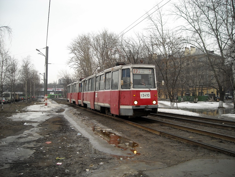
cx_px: 118
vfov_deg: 40.7
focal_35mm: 35
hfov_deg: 52.6
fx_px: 238
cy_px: 88
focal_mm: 5.7
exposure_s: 1/91
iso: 64
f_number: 2.8
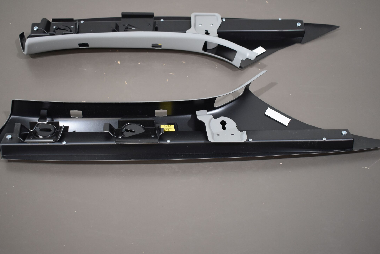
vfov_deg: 34.2
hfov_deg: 49.5
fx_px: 412
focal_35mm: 39
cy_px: 119
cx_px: 184
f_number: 3.8
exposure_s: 1/160
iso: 800
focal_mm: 22
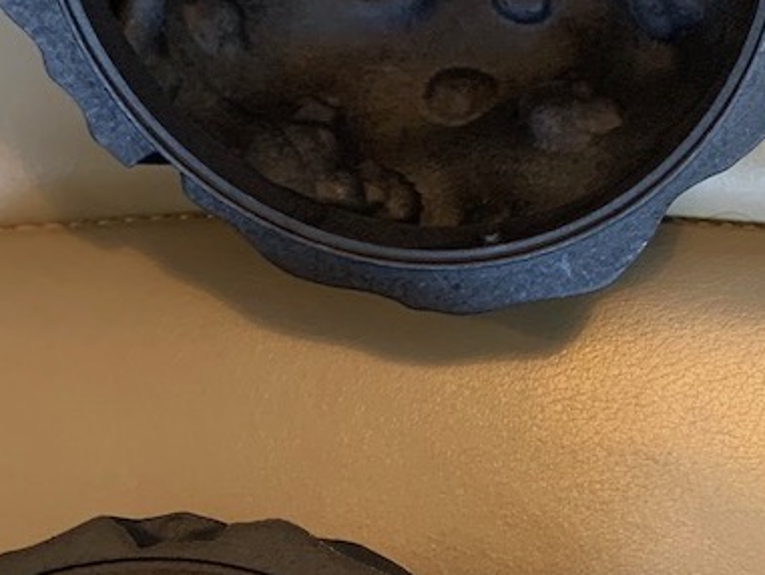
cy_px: 567
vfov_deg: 15.9
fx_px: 2012
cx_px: 579
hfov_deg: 21.3
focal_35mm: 91
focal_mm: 4.25
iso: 400
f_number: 1.8
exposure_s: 1/45
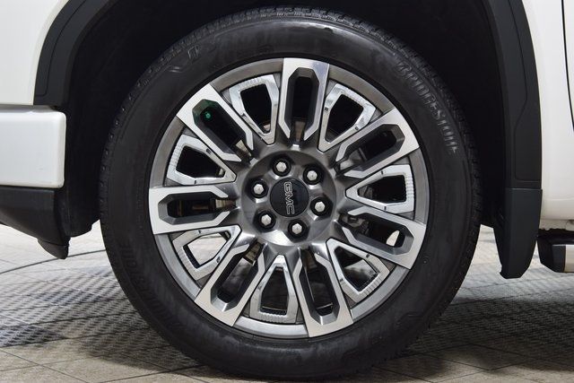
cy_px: 192
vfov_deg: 20.6
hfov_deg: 30.5
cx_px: 287
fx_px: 1053
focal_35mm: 66
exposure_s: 1/15
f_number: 6.3
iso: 720
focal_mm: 44
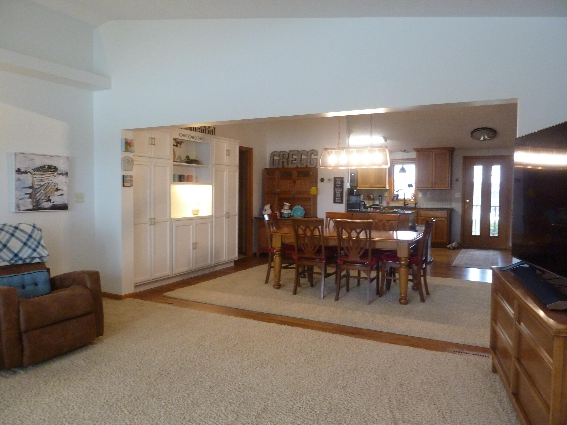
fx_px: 409
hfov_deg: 69.4
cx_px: 284
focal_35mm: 25
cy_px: 212
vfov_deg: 54.9
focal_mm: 4.1
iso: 400
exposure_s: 1/30
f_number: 3.3
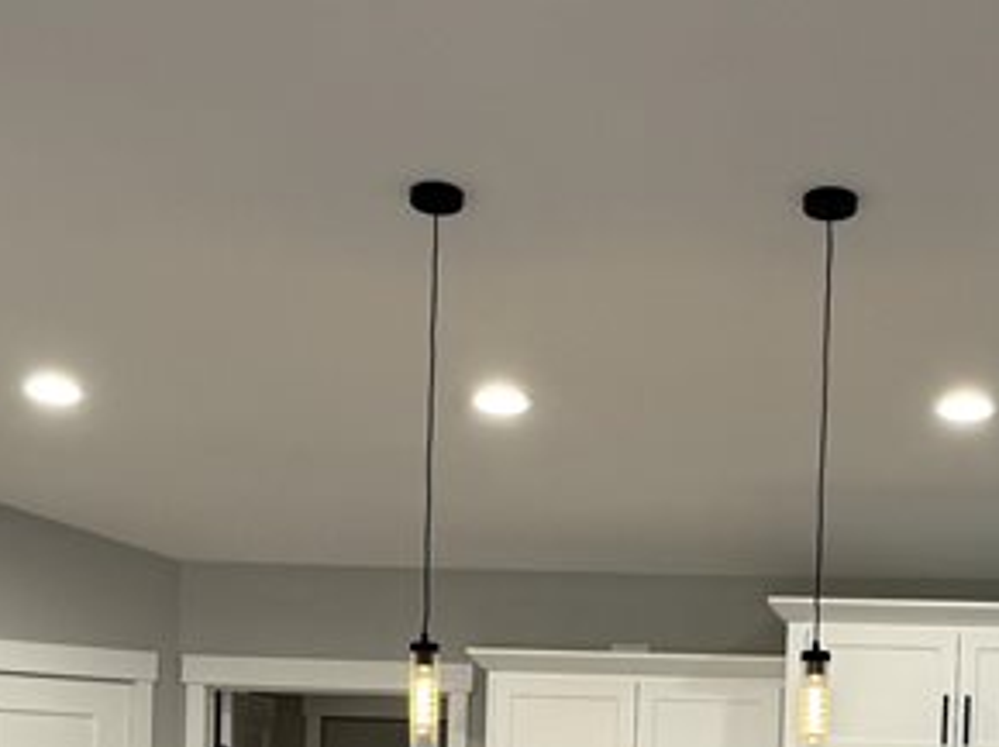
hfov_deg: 18.5
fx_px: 3057
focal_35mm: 106
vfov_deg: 13.5
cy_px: 962
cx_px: 699
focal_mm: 6.76
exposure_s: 1/120
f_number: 1.78
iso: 80
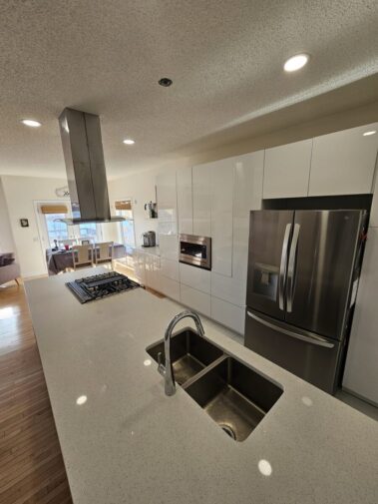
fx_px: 189
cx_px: 189
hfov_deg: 89.9
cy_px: 252
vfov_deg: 106.2
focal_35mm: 13
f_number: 2.2
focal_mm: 2.2
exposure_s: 1/208
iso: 80
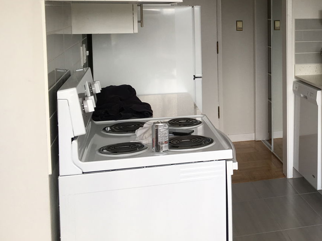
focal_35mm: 54
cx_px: 298
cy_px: 52
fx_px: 502
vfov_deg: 26.6
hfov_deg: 33.4
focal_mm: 4.15
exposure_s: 1/60
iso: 25
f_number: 2.2
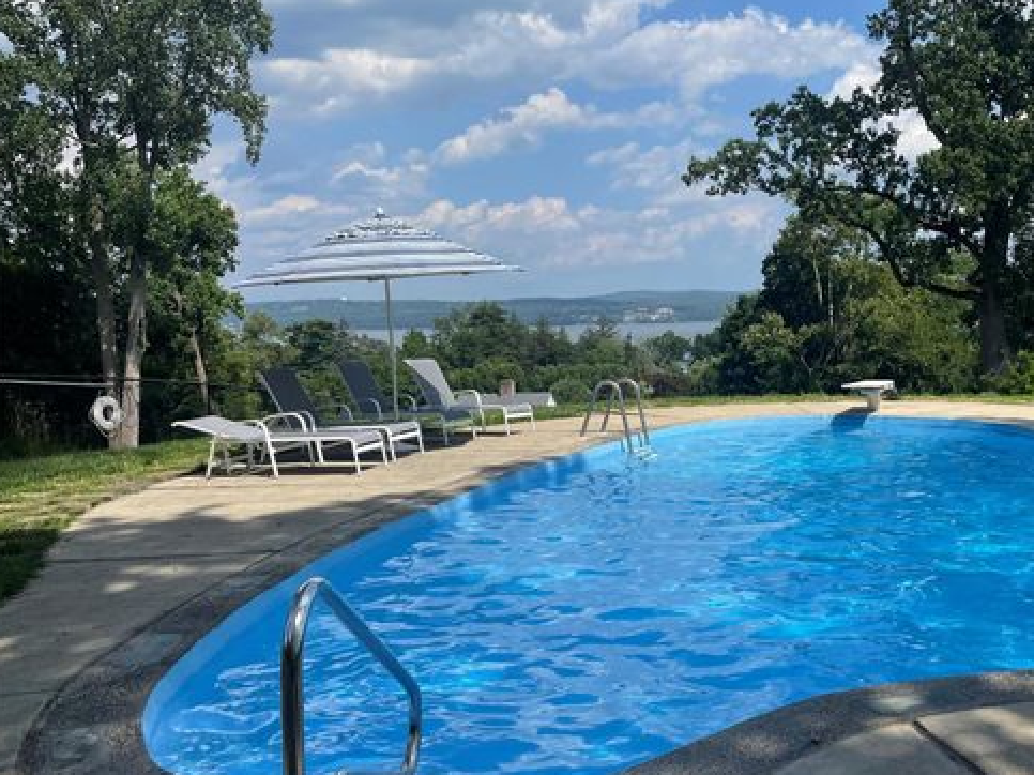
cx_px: 685
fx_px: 1045
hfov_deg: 51.7
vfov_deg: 40.7
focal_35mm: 35
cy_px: 394
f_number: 1.6
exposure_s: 1/4132
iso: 32
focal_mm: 4.2
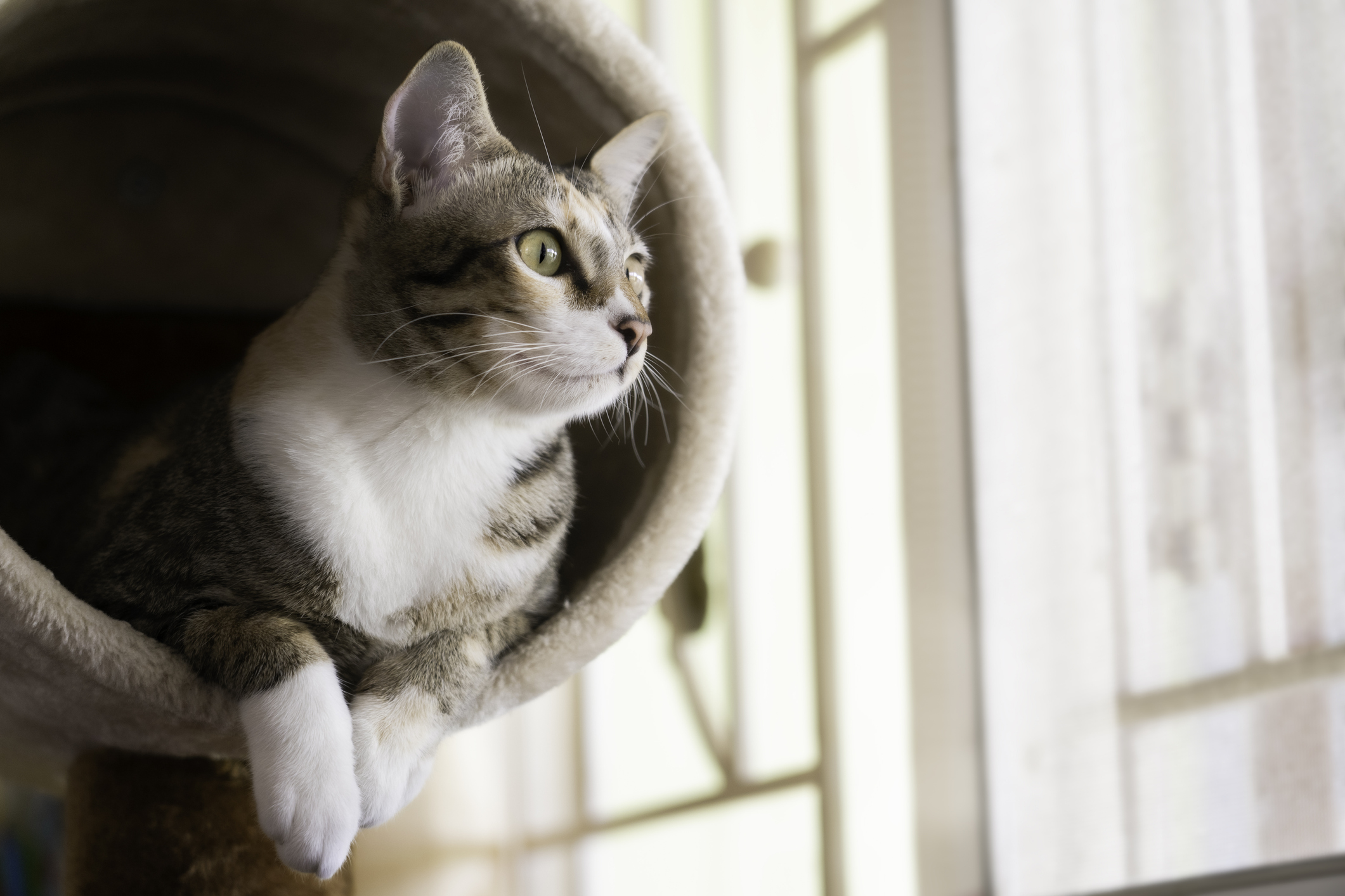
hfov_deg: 22.4
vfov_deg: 15.0
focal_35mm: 91
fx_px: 3400
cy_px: 448
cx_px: 672
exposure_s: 1/80
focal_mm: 91
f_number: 4
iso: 400
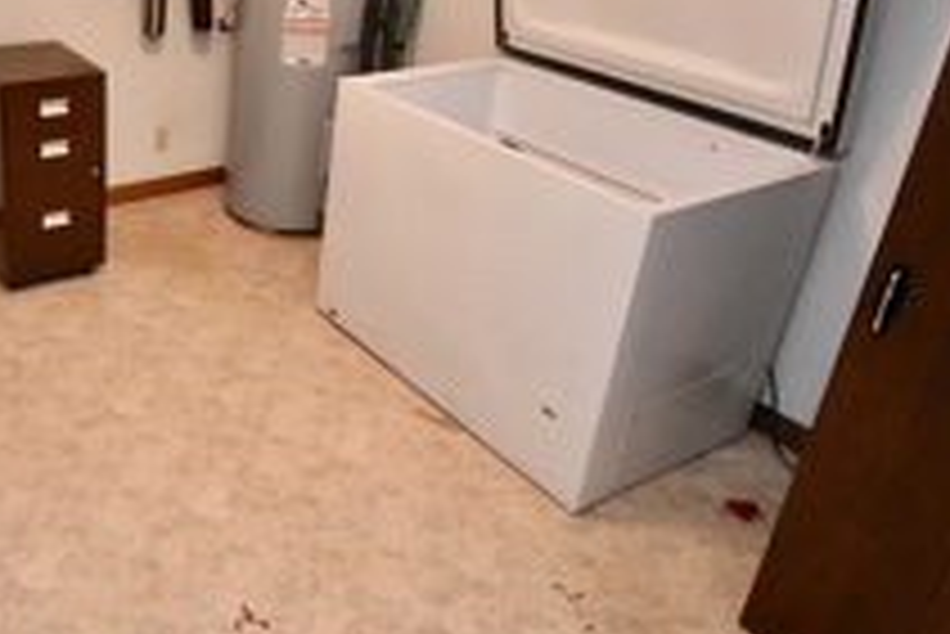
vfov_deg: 40.4
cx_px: 176
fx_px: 845
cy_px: 189
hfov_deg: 54.2
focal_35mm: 32
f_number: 4.5
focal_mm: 10
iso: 3600
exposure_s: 1/60
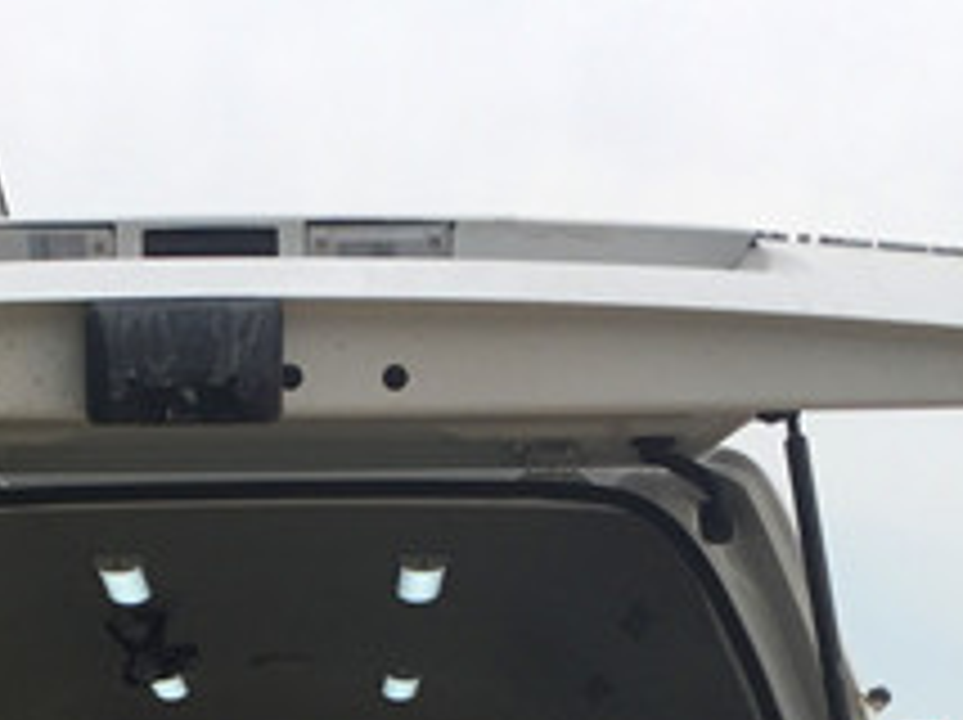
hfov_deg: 18.9
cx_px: 189
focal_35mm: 103
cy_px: 1206
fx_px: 2862
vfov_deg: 13.2
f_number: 2.2
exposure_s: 1/1276
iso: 32
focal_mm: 4.15
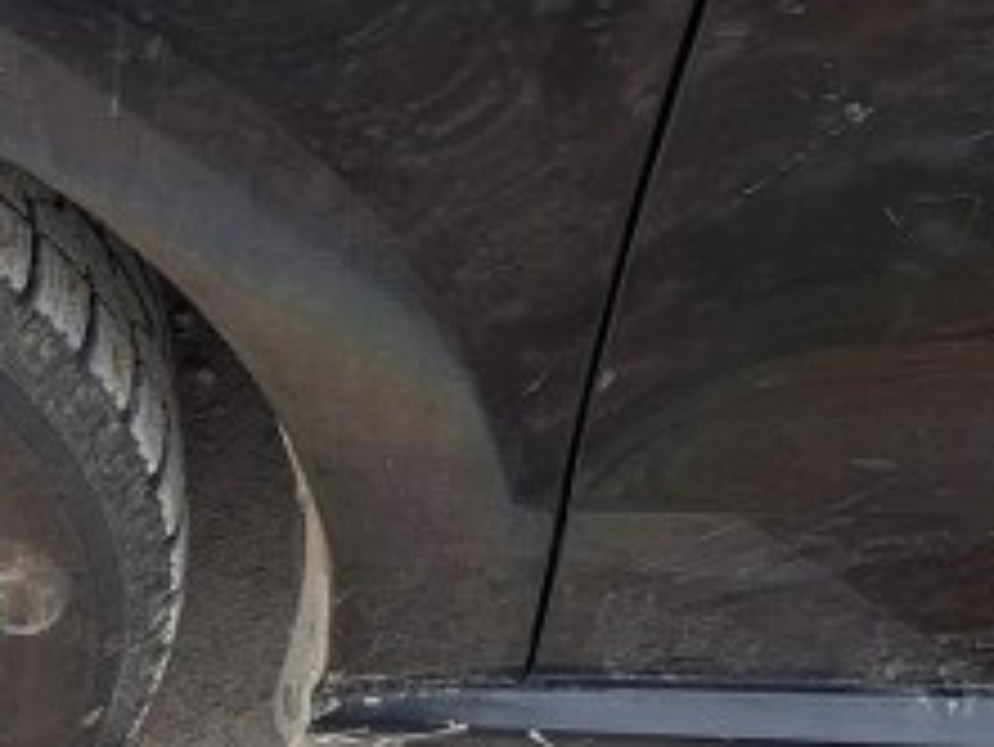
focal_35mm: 87
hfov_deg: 20.7
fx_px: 2500
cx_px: -270
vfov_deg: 17.0
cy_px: 405
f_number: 1.8
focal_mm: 5.23
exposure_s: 1/465
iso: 50
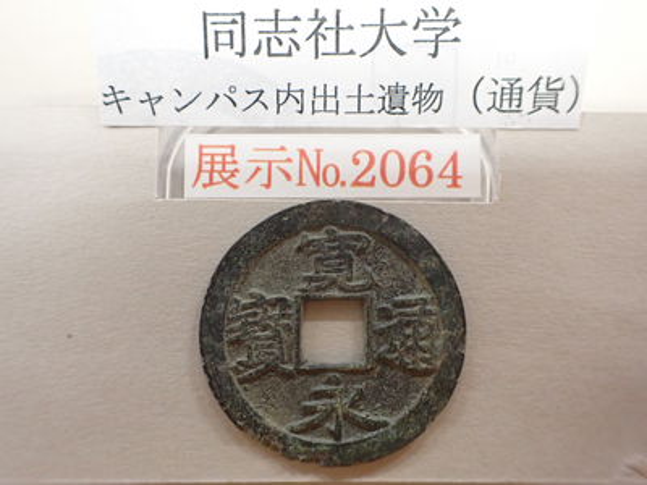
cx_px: 324
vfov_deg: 46.8
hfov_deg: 60.0
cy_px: 242
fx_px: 561
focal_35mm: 30
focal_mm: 5.4
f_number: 2.3
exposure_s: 1/80
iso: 800
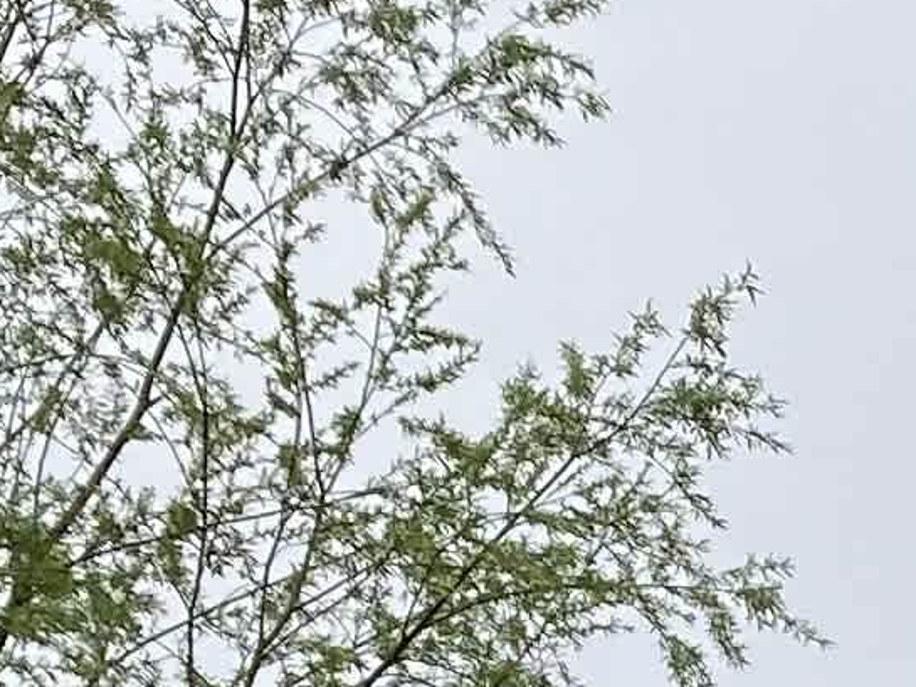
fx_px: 5479
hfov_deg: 8.6
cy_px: 2219
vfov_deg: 6.4
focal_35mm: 207
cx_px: 2331
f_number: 1.8
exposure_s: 1/585
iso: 20
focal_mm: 4
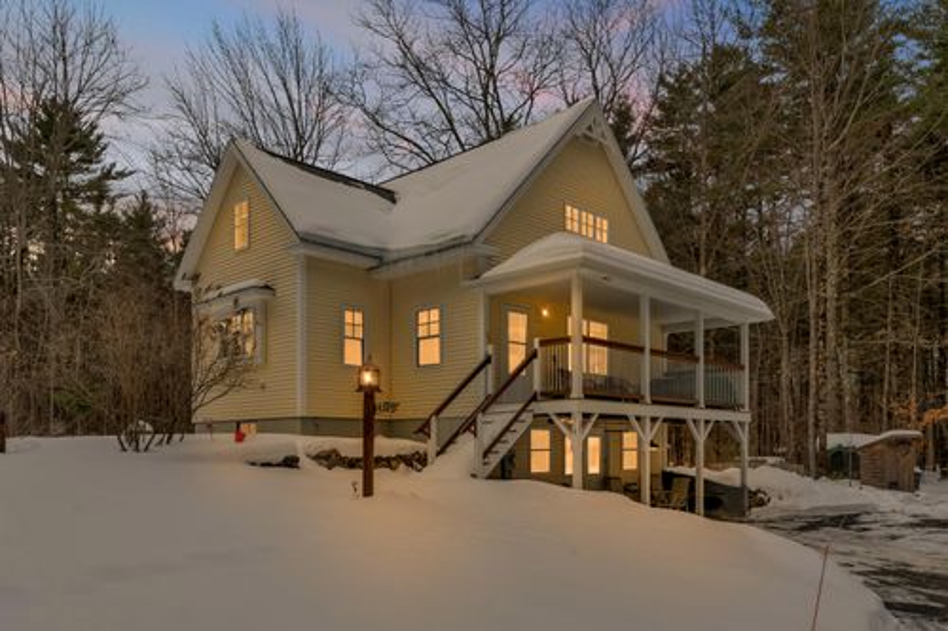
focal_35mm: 27
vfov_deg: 47.9
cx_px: 474
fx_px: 711
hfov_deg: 67.4
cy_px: 316
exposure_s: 1/1000
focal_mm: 27
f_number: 8
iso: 800
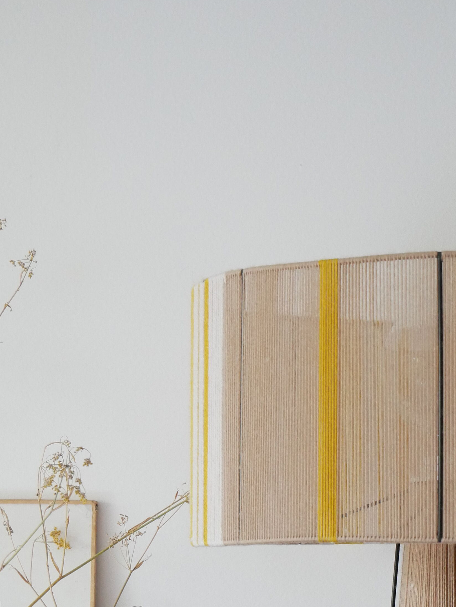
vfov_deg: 18.4
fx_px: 1843
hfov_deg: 14.1
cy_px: 545
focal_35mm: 105
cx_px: 322
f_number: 4.5
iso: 1250
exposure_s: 1/60
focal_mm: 25
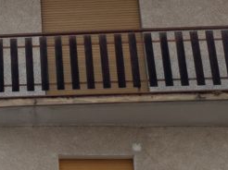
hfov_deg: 15.1
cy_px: 17
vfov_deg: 11.6
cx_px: -34
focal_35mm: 127
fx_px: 836
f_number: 2.4
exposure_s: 1/500
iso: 50
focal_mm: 4.3
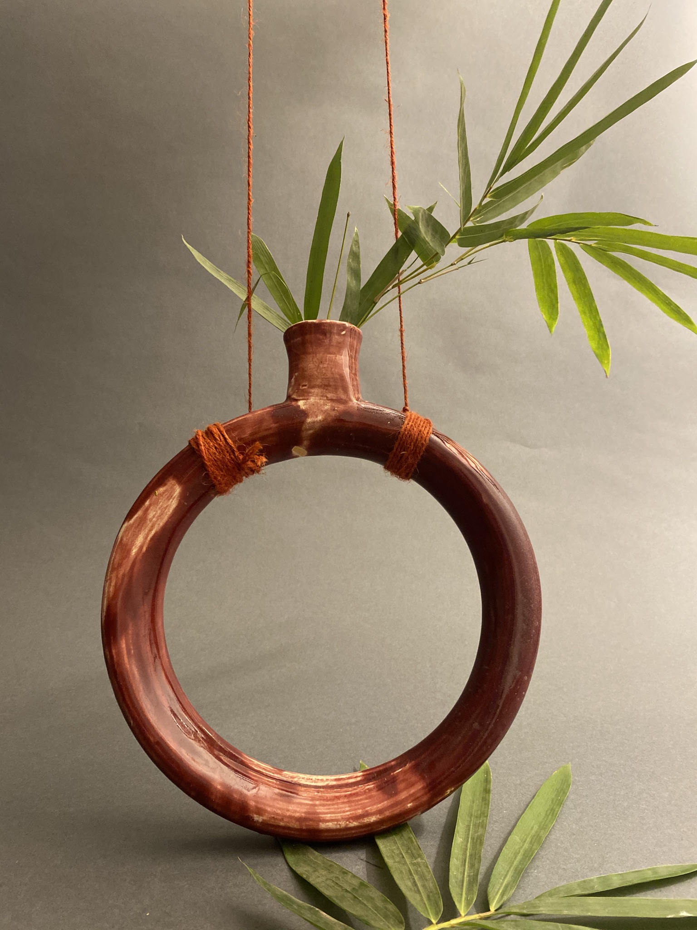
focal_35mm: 26
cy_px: 465
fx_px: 698
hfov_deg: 53.1
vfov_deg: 67.3
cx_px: 348
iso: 320
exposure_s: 1/50
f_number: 1.8
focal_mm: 4.25
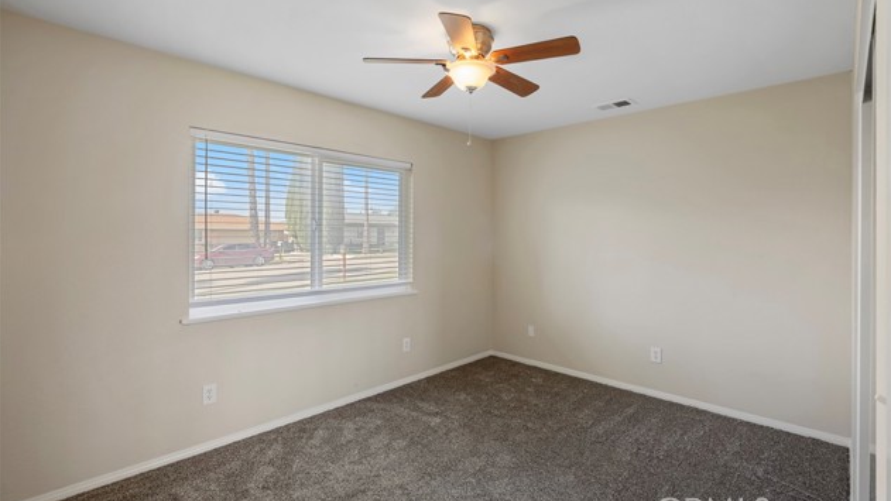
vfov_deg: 63.8
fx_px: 402
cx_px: 450
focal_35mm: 17
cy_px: 229
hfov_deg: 95.9
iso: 100
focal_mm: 16
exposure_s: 4
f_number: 22
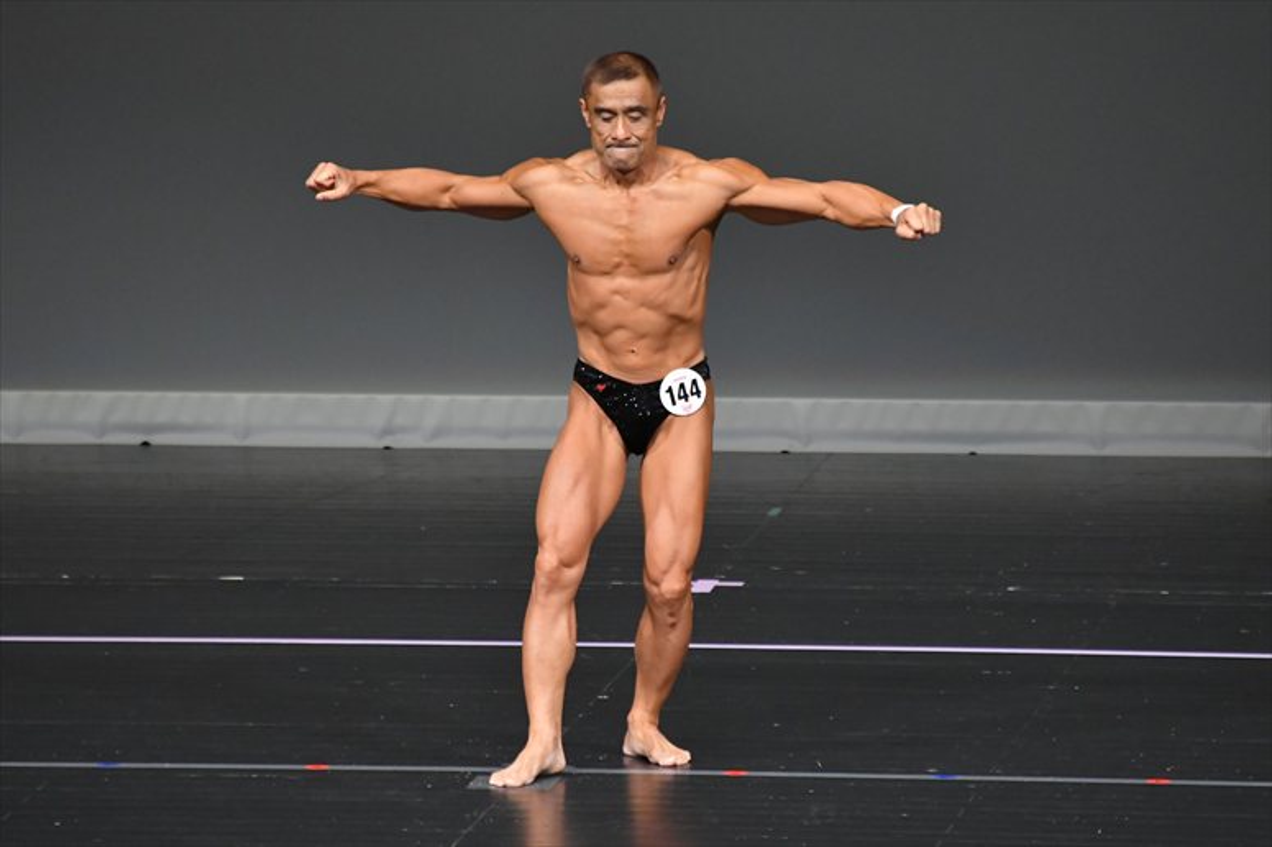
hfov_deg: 4.6
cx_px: 636
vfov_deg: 3.1
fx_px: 15892
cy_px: 424
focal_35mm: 450
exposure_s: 1/400
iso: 4000
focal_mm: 300
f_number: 5.6
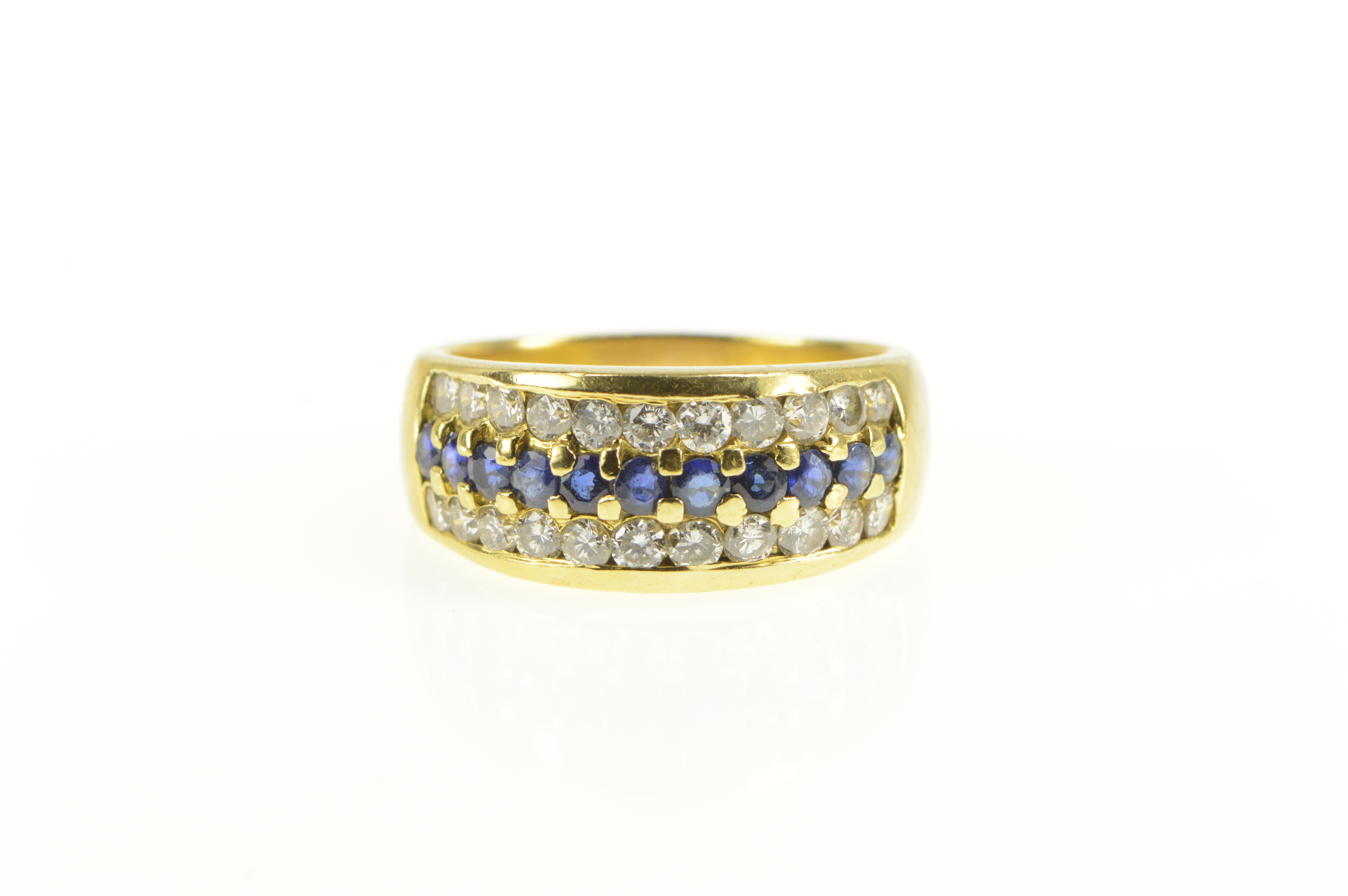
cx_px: 674
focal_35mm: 158
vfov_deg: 8.7
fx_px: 5892
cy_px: 448
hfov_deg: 13.1
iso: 800
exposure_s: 1/80
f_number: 16
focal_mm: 105
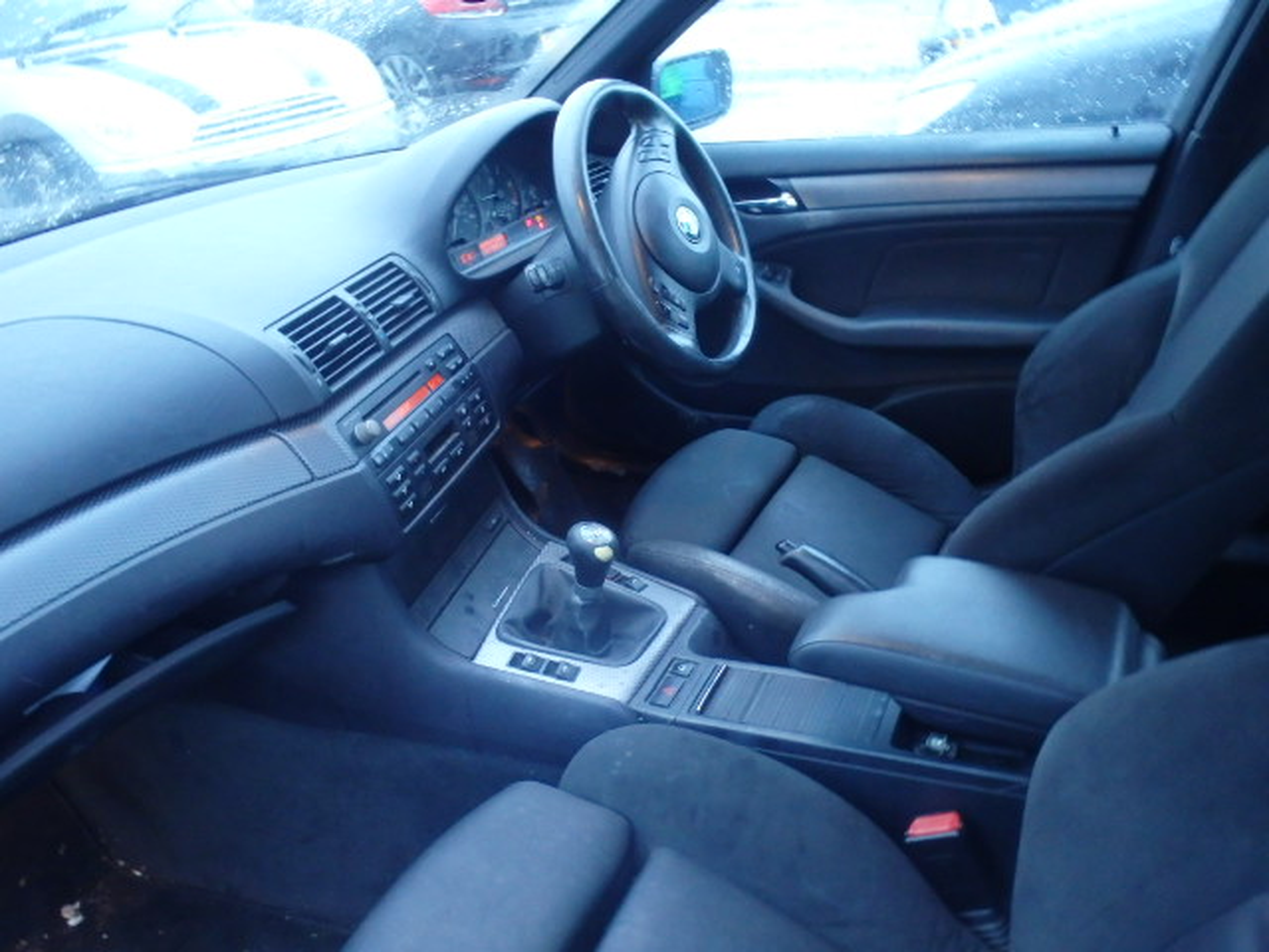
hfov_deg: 63.4
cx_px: 634
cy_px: 476
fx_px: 1026
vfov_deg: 49.7
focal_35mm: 28
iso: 800
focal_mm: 5
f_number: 3.9
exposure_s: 1/13
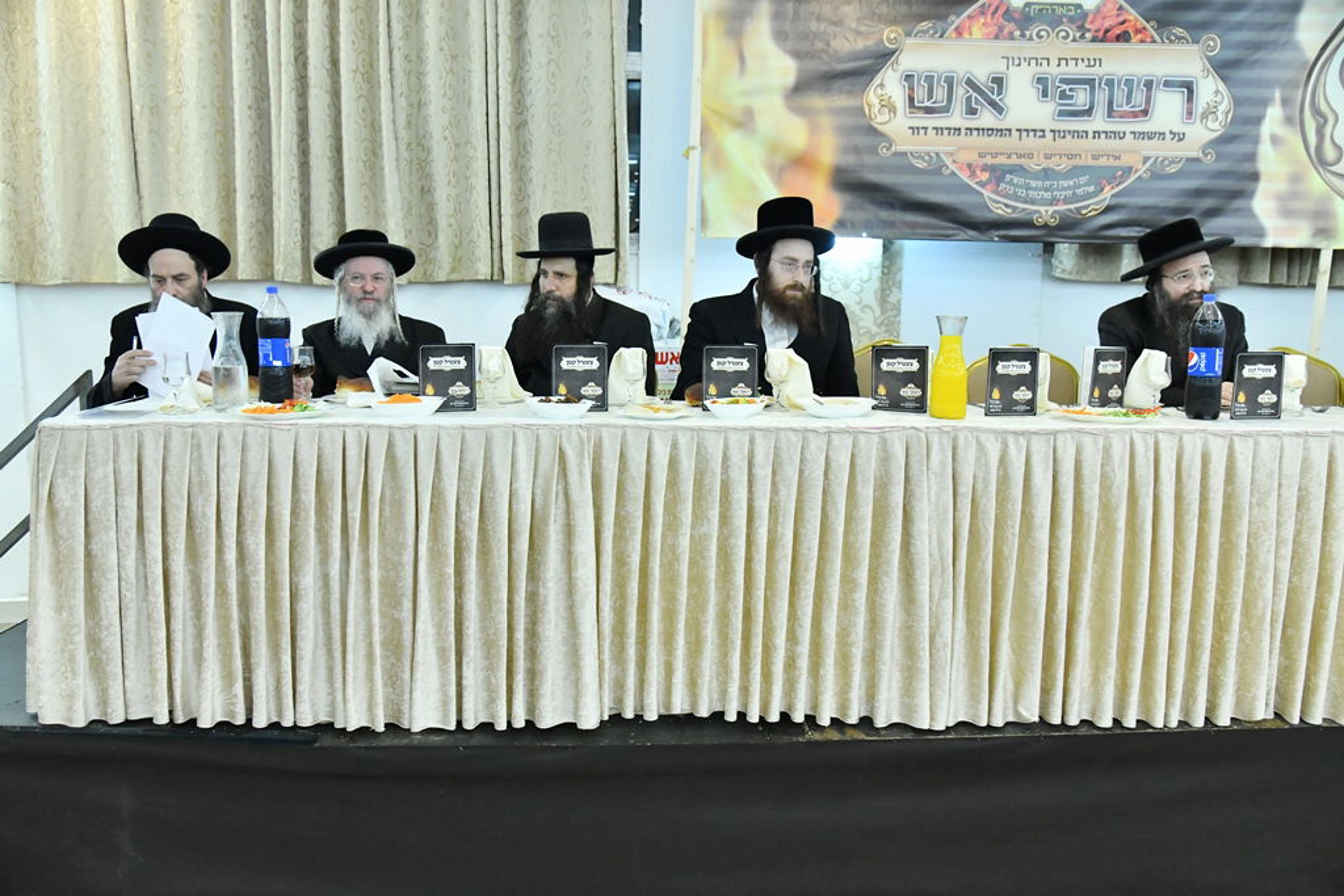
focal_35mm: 30
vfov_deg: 43.6
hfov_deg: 61.9
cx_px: 672
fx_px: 1120
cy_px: 448
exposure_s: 1/250
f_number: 5
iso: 4000
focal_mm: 30
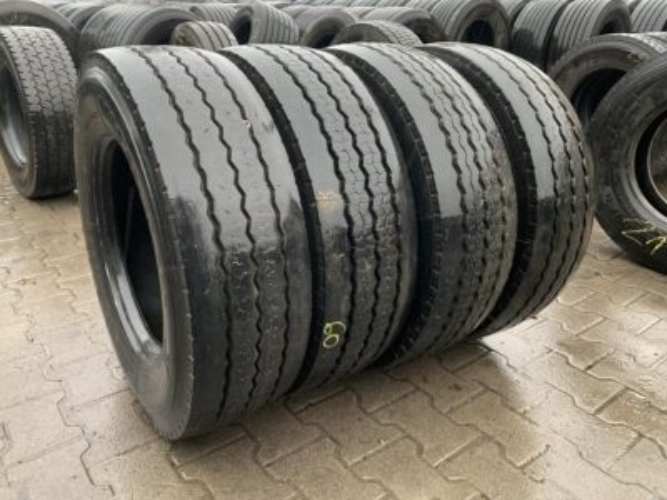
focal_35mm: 28
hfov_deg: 63.4
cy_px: 234
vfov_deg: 49.7
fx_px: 540
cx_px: 332
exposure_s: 1/60
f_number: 1.8
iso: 160
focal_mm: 4.25
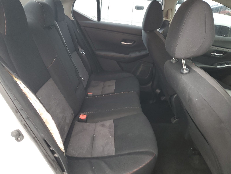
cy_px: 87
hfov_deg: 67.3
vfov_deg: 53.1
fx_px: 174
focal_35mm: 26
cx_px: 116
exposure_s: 1/60.2
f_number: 1.5
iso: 59
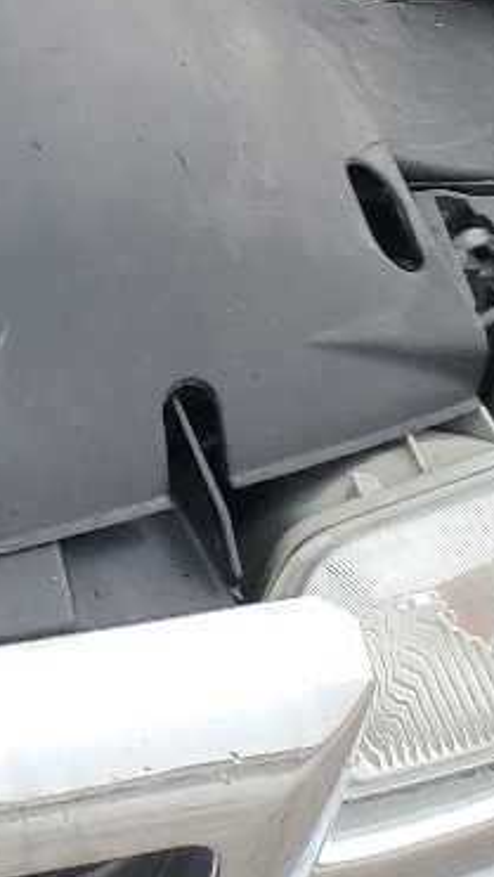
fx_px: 2838
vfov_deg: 16.4
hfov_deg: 7.6
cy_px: -350
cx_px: -1343
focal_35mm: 122
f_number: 1.5
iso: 50
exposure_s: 1/312
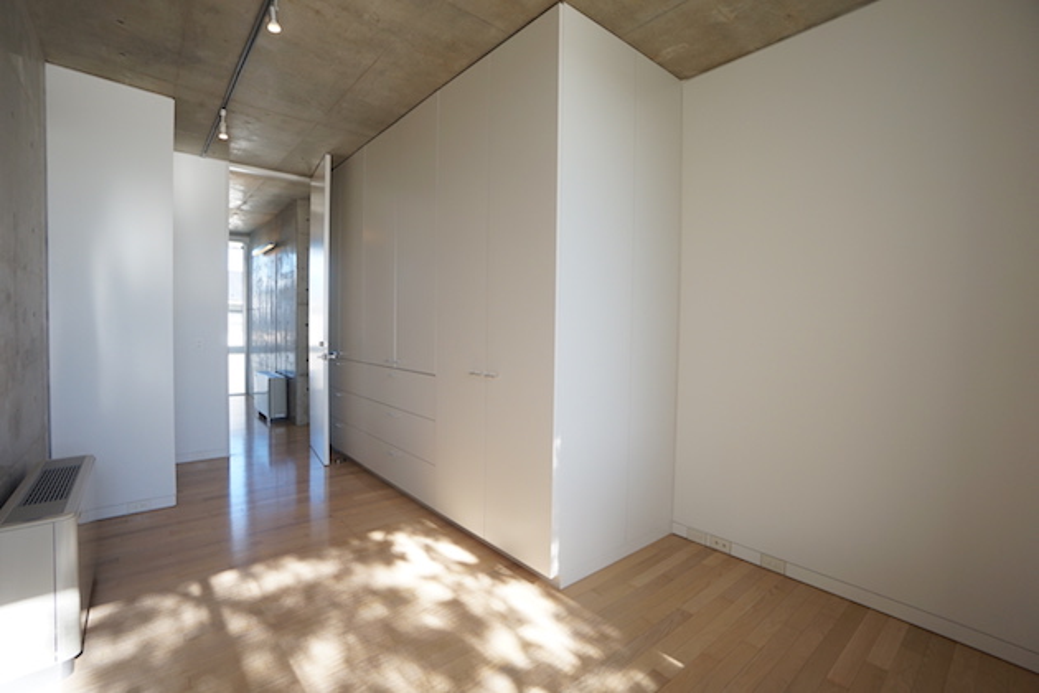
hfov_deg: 100.4
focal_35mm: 15
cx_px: 520
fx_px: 433
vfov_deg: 77.3
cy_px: 346
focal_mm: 10
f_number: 5.6
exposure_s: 1/125
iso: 400
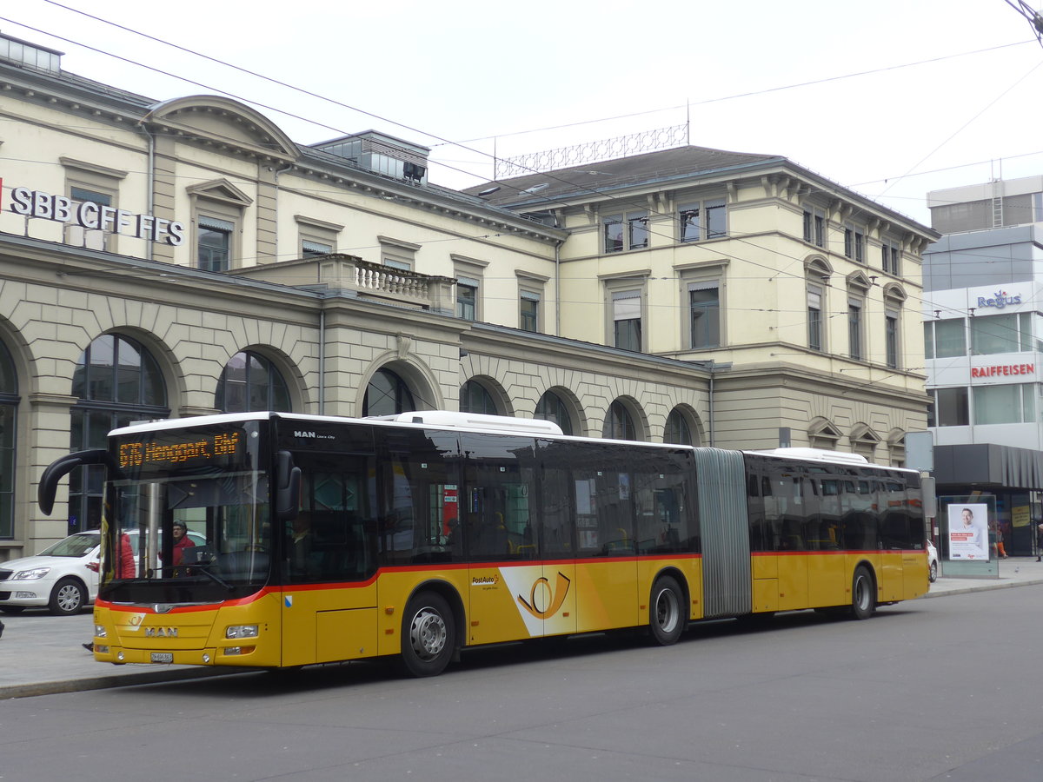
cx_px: 522
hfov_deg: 38.9
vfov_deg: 29.7
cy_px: 391
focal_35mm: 49
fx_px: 1476
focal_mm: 10.1
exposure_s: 1/200
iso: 80
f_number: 3.2
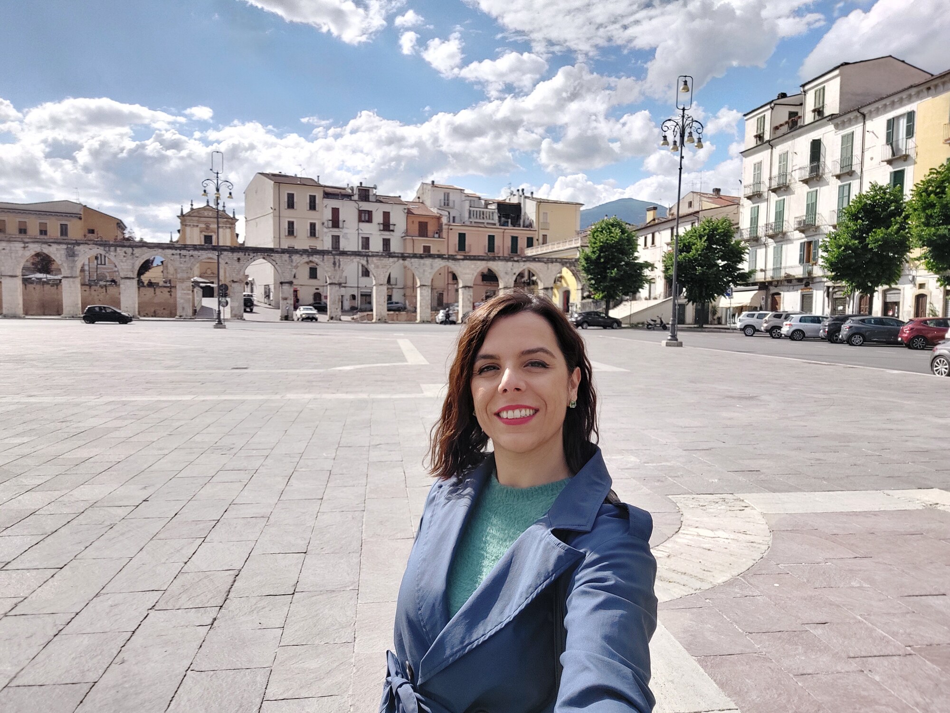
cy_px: 356
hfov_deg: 69.4
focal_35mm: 25
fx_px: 686
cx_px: 475
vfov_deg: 54.9
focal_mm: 3.72
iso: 40
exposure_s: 1/849
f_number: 2.2
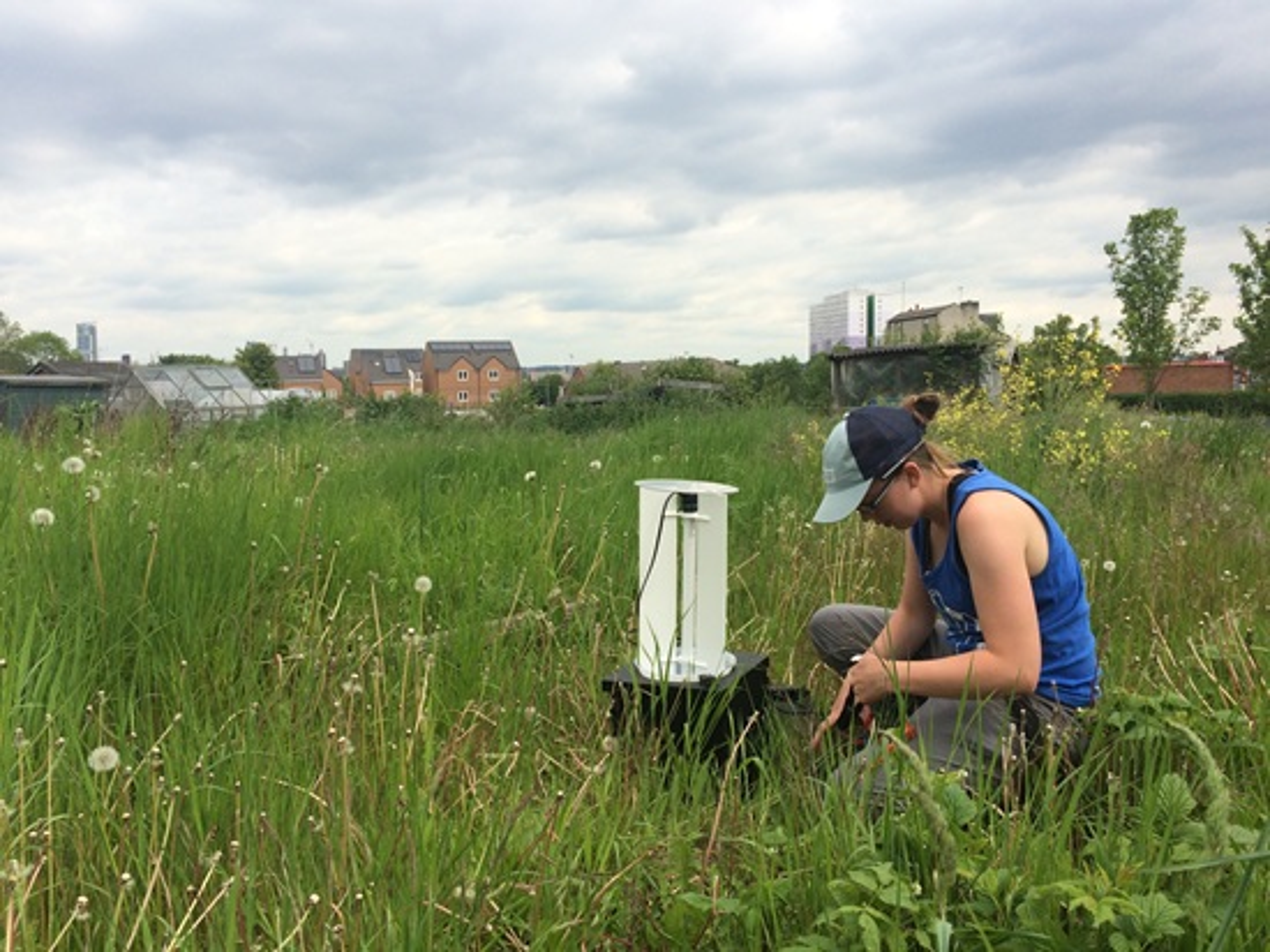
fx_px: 1063
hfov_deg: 61.7
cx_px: 635
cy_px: 476
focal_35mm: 29
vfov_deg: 48.2
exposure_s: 1/1709
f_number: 2.2
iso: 32
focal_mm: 4.15
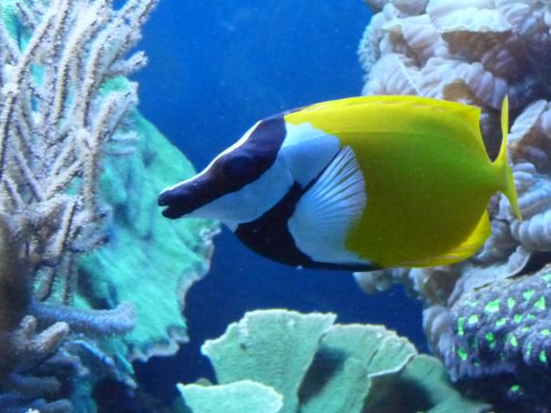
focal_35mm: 158
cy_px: 164
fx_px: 2515
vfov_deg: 9.4
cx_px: 320
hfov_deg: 12.5
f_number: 3.4
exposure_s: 1/125
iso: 800
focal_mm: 14.9
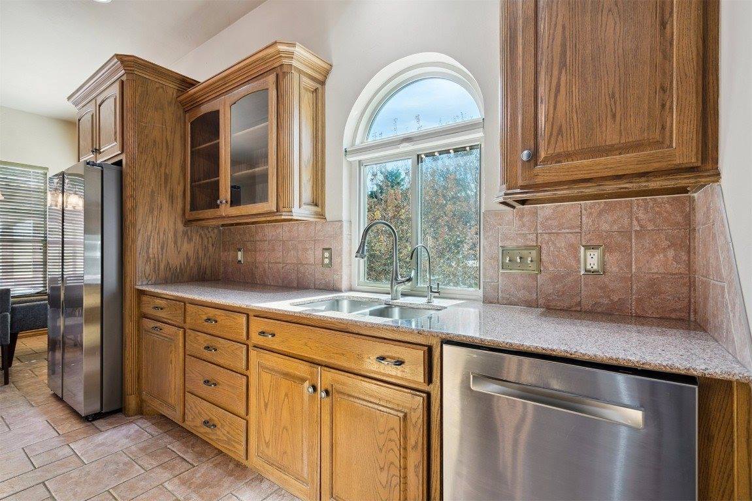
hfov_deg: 96.7
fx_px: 334
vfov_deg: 73.8
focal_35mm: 16
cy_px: 250
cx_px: 376
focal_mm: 16
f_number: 7.1
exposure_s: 1/30
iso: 200
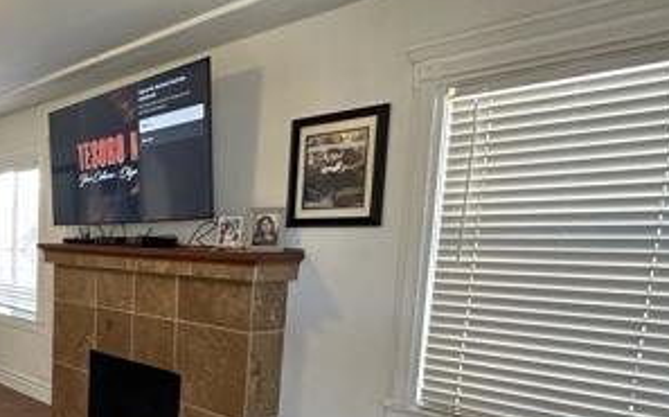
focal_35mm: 32
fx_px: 583
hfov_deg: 47.7
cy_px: 298
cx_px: -23
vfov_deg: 38.6
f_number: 2.2
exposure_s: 1/60
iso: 250
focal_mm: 2.22
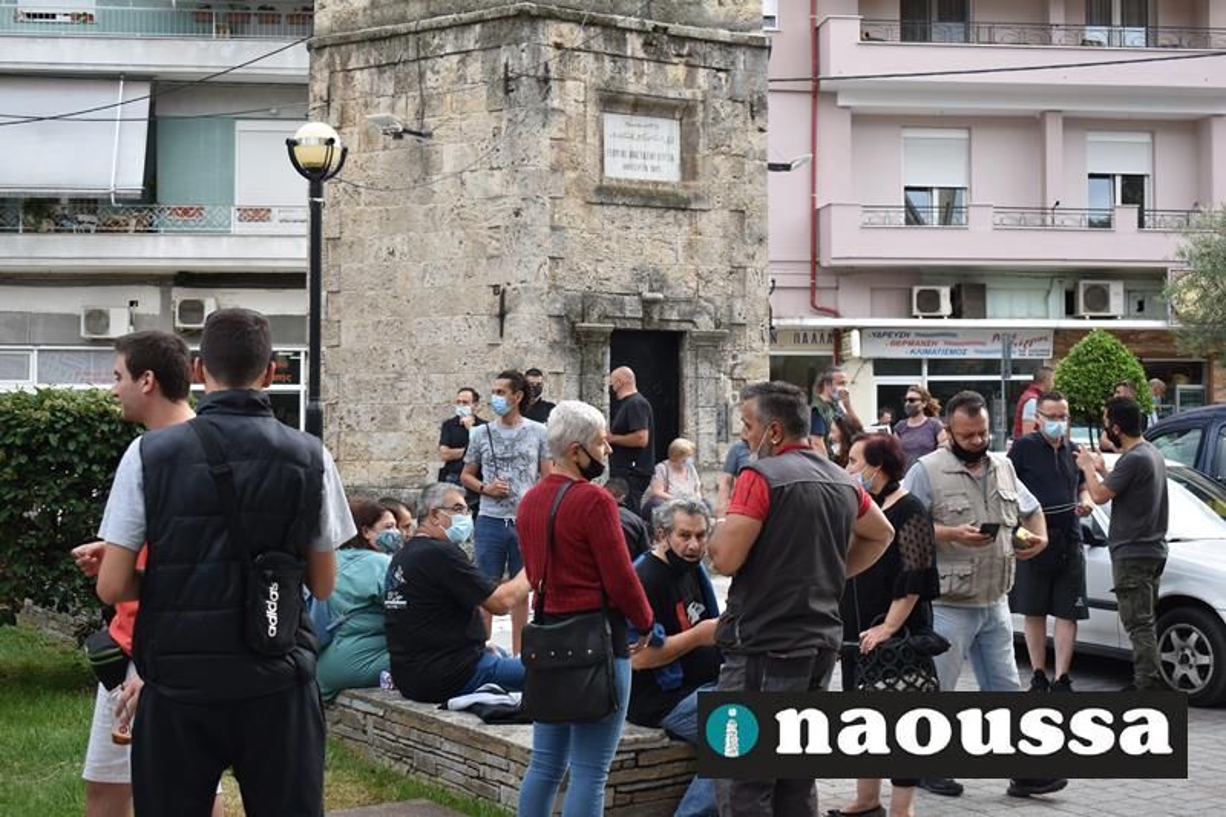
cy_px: 408
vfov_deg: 28.1
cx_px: 613
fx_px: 1634
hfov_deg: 41.1
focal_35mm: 48
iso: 250
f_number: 5.6
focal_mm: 32
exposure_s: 1/250
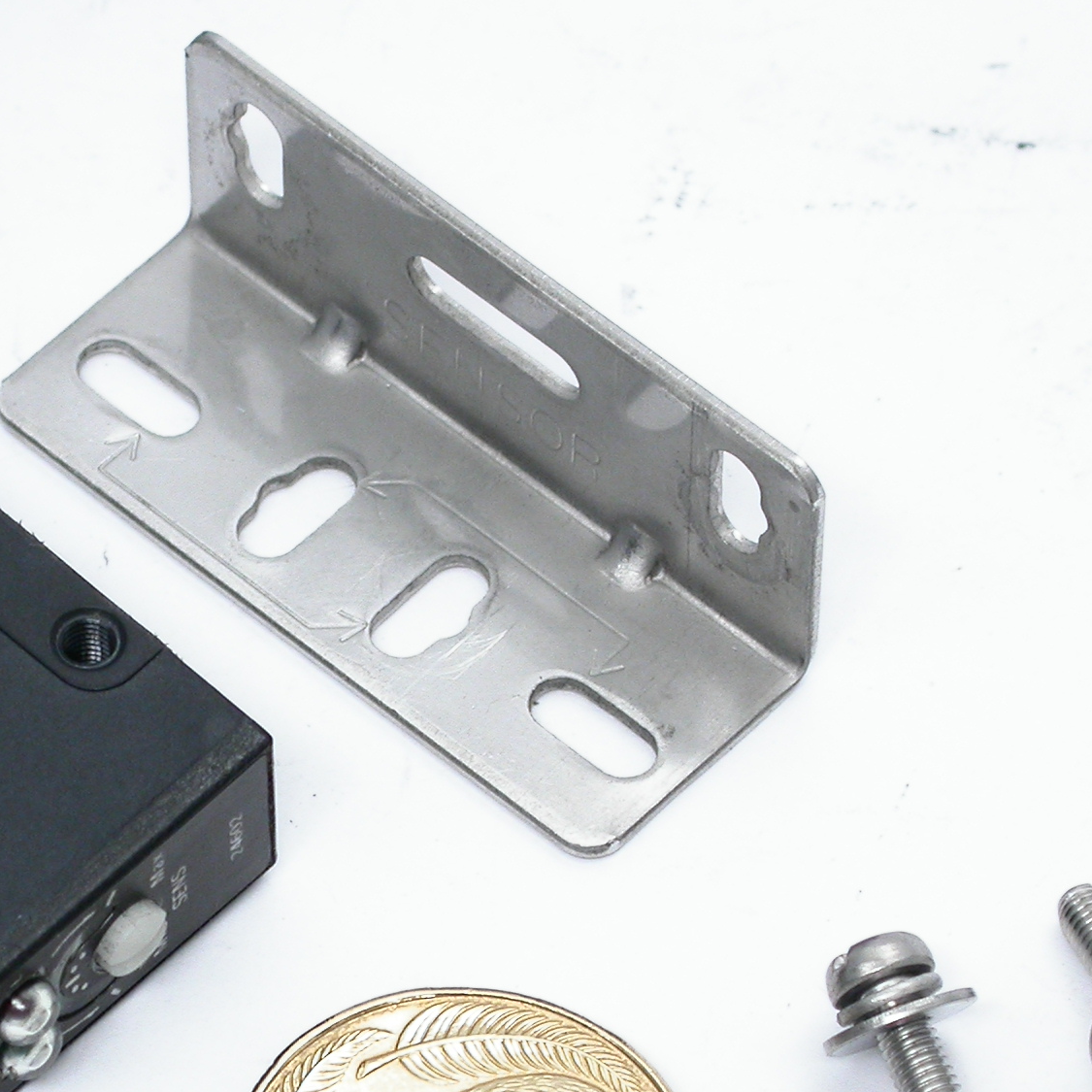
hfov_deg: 6.4
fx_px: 9815
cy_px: 810
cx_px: 293
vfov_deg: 6.4
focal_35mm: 275
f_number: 5.1
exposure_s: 1/6.2
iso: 100
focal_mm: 32
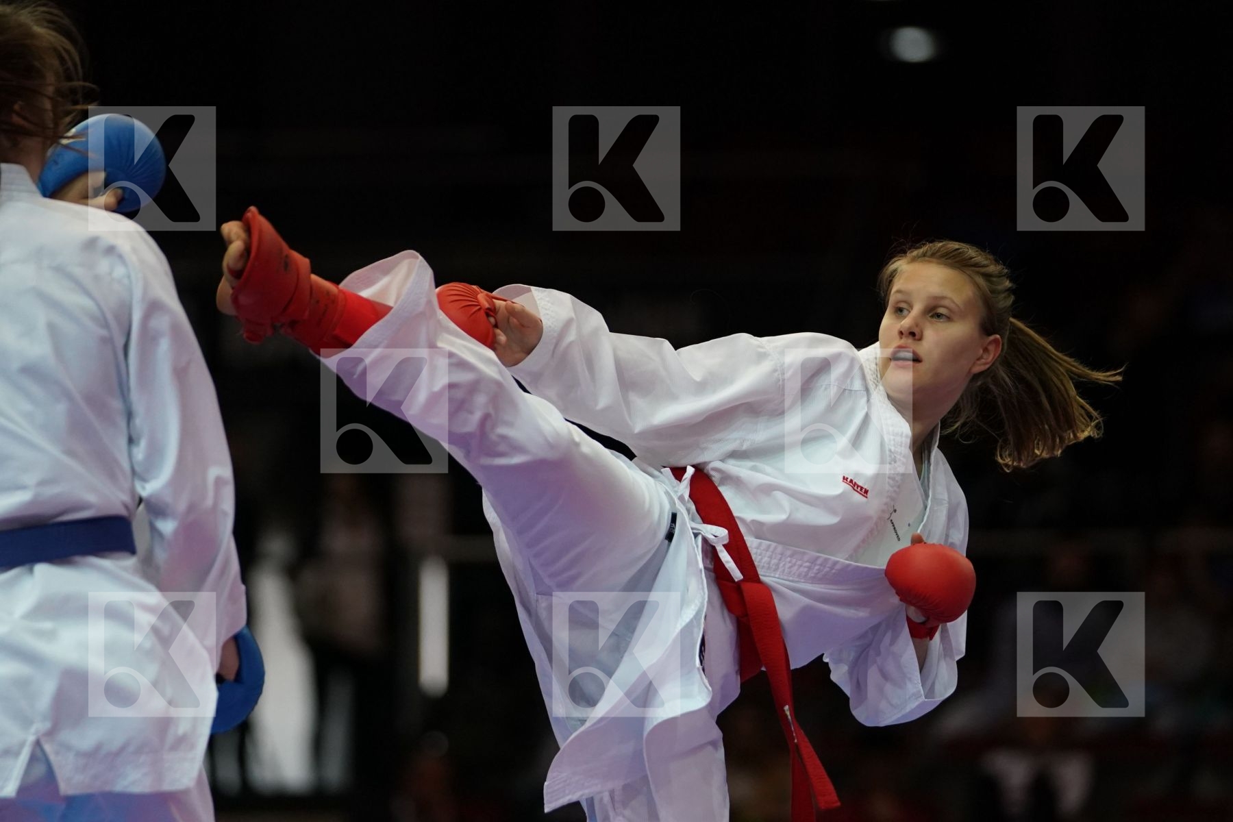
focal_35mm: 252
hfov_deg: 8.2
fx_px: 8630
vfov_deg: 5.5
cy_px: 411
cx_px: 616
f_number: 2.8
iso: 2500
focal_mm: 168
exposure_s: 1/1000
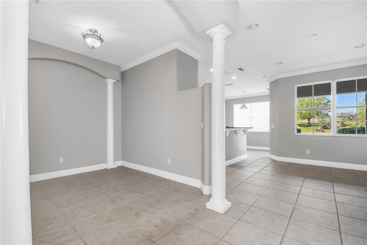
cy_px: 122
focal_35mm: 15
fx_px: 153
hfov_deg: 100.4
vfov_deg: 77.3
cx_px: 184
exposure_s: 1/80
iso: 100
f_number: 7.1
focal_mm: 10
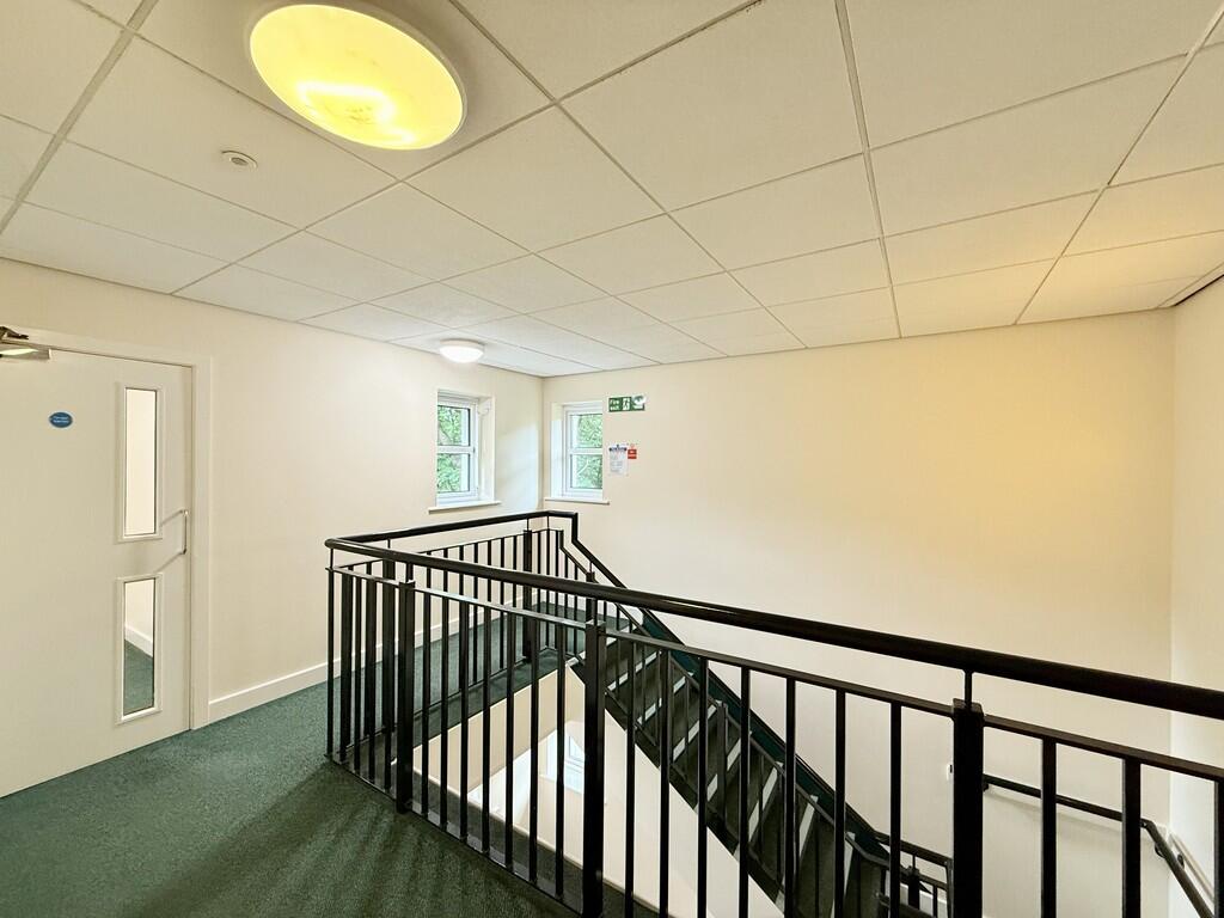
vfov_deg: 85.7
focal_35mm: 14
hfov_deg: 102.1
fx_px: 495
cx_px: 612
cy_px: 459
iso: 160
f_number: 2.2
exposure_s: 1/50
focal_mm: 2.22
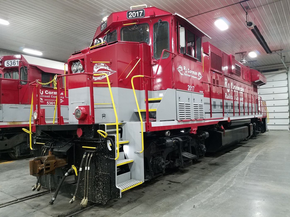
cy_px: 108
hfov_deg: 67.3
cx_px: 145
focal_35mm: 26
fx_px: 218
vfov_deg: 53.1
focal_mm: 4.2
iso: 200
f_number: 1.7
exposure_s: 1/60
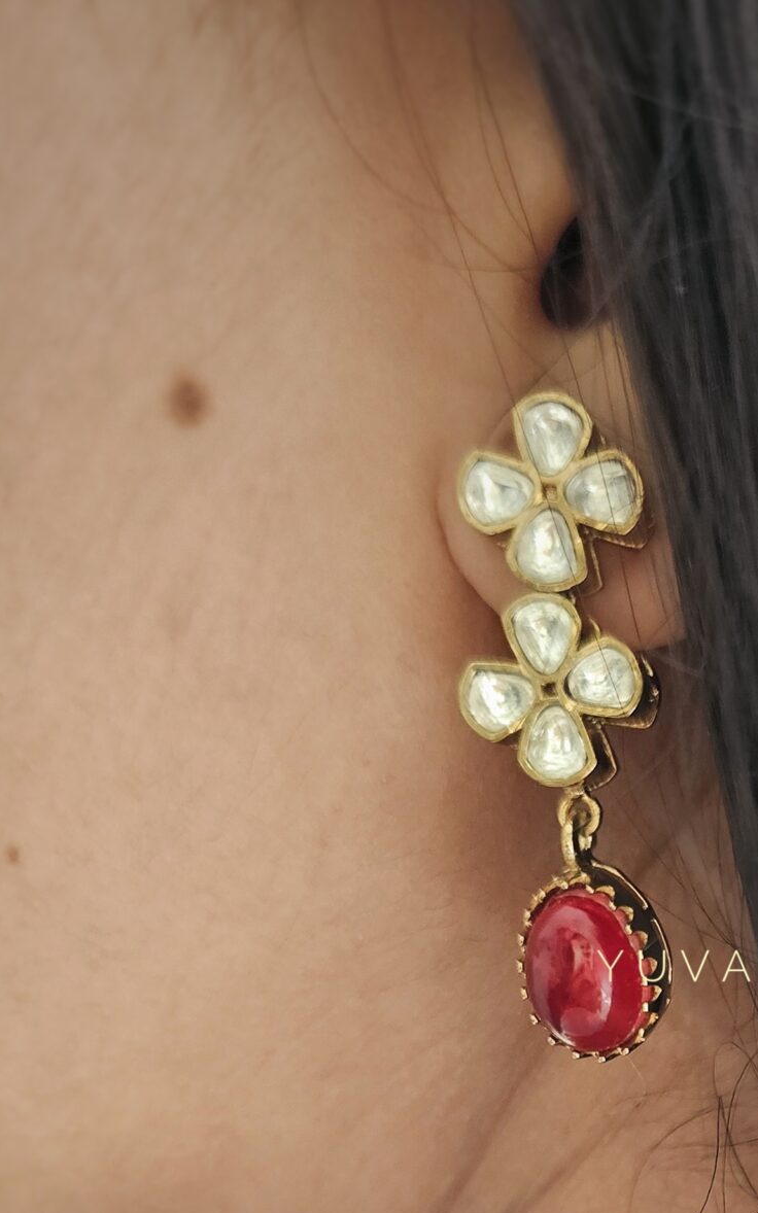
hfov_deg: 22.9
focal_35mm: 53
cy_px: 1285
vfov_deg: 33.9
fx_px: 1752
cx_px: 839
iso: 250
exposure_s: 1/100
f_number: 1.7
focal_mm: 6.3
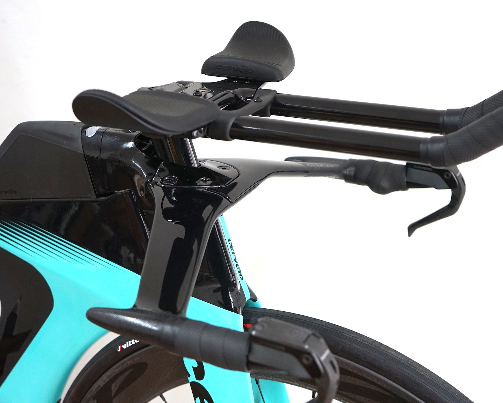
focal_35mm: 56
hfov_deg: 33.5
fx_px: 834
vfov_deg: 27.1
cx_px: 280
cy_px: 206
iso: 1250
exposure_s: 1/160
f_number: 4.5
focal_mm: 41
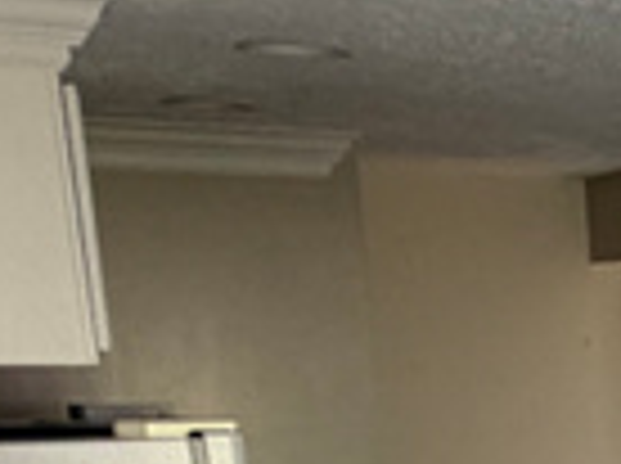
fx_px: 1862
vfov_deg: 12.8
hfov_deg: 16.2
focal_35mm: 104
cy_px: 860
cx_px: 1089
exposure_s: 1/121
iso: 200
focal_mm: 2.22
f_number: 2.2
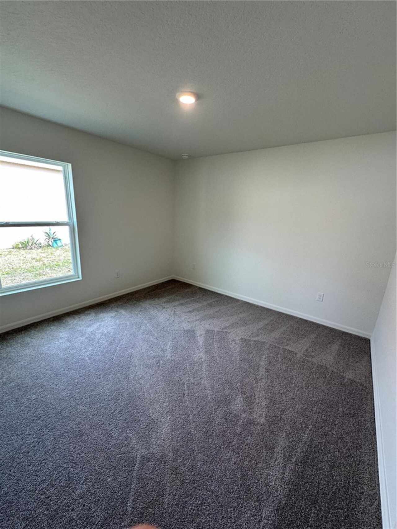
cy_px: 264
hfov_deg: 85.7
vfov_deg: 102.1
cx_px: 198
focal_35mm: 14
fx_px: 214
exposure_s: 1/120
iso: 100
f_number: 2.2
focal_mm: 2.22
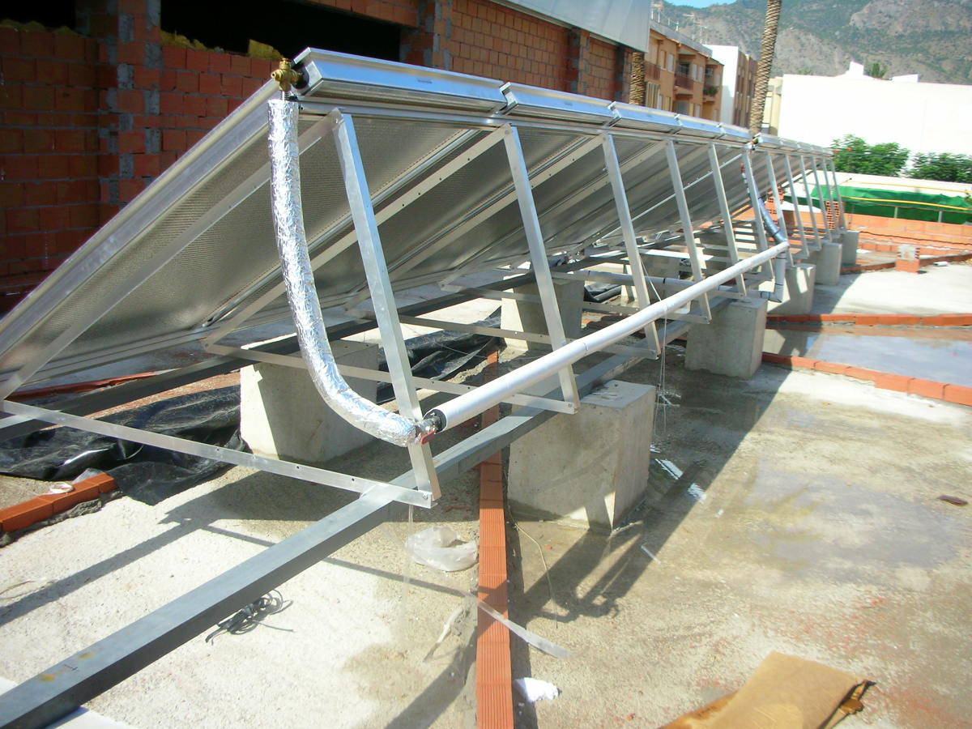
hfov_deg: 52.6
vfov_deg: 40.7
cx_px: 486
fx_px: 983
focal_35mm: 35
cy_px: 364
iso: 50
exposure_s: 1/100
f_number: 8.5
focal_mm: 5.8
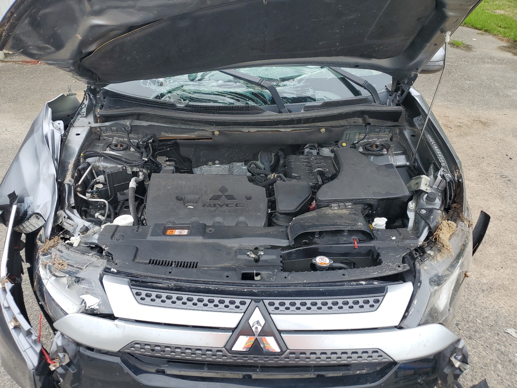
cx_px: 258
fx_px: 388
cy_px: 194
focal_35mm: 26
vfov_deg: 53.1
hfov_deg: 67.3
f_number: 1.5
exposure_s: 1/667
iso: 50
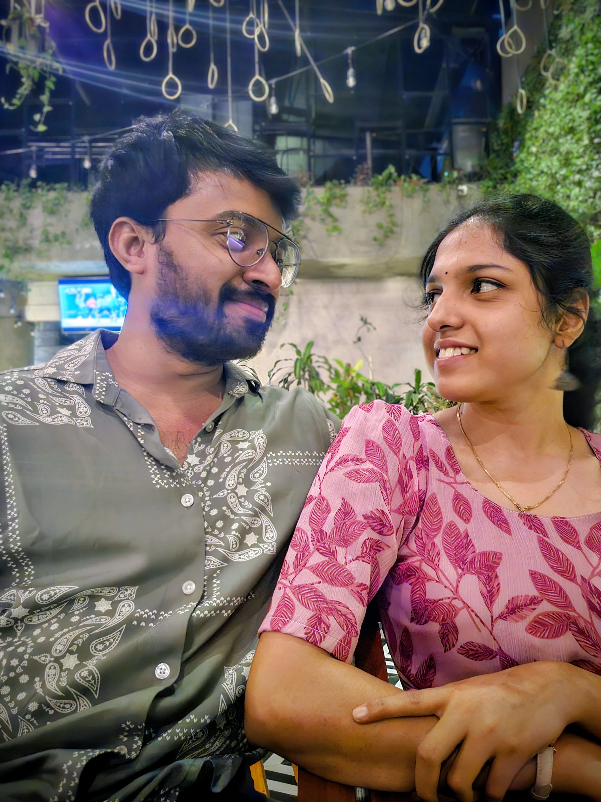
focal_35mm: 25
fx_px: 579
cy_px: 401
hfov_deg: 54.9
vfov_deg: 69.4
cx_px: 300
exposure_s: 1/9.99
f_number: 2.2
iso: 1600
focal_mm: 3.3
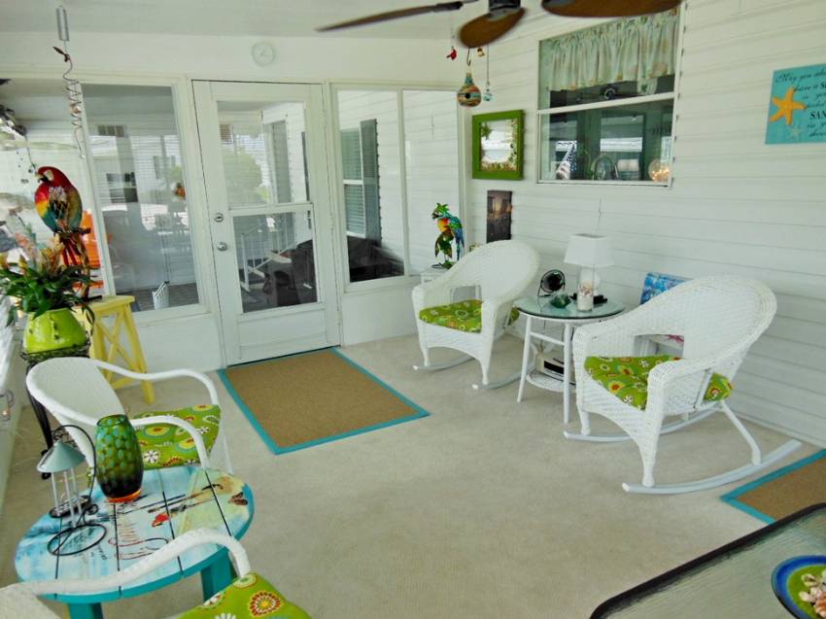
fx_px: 596
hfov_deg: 69.4
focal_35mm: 25
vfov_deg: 54.9
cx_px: 413
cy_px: 310
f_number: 3.5
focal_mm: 4.5
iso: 125
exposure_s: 1/125
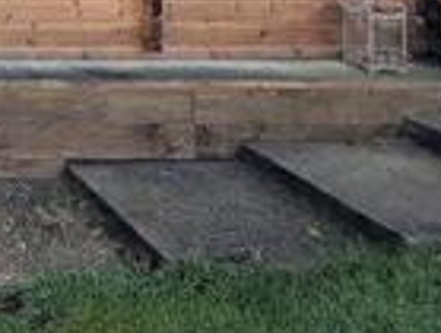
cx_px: -316
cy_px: -201
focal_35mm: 50
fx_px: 639
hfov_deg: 23.5
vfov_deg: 22.4
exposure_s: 1/2439
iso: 52
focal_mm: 2.02
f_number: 1.7
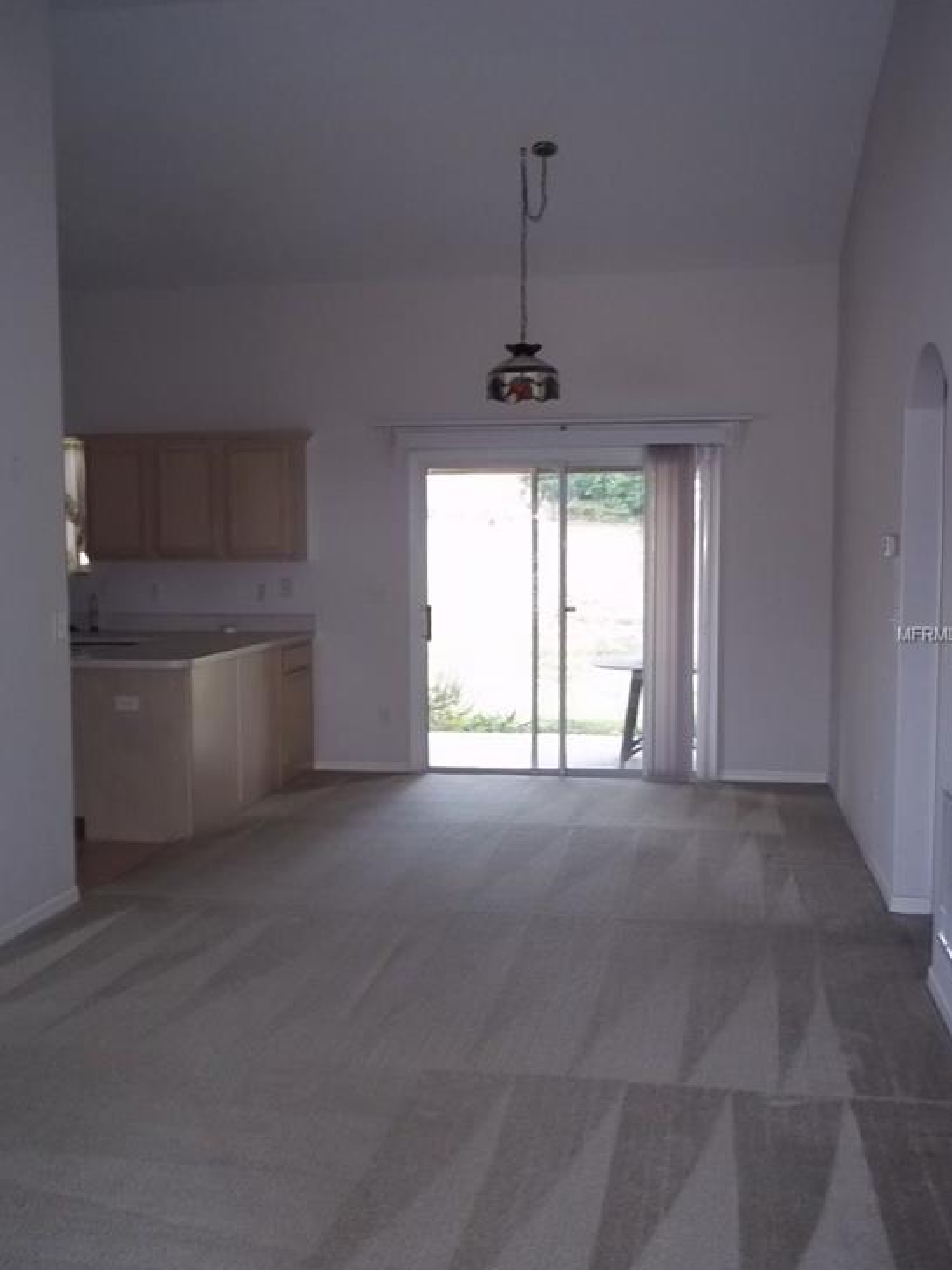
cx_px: 474
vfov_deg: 49.0
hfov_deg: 37.7
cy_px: 635
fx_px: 1393
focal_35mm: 38
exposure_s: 1/30
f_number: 3.1
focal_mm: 6.5
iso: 160
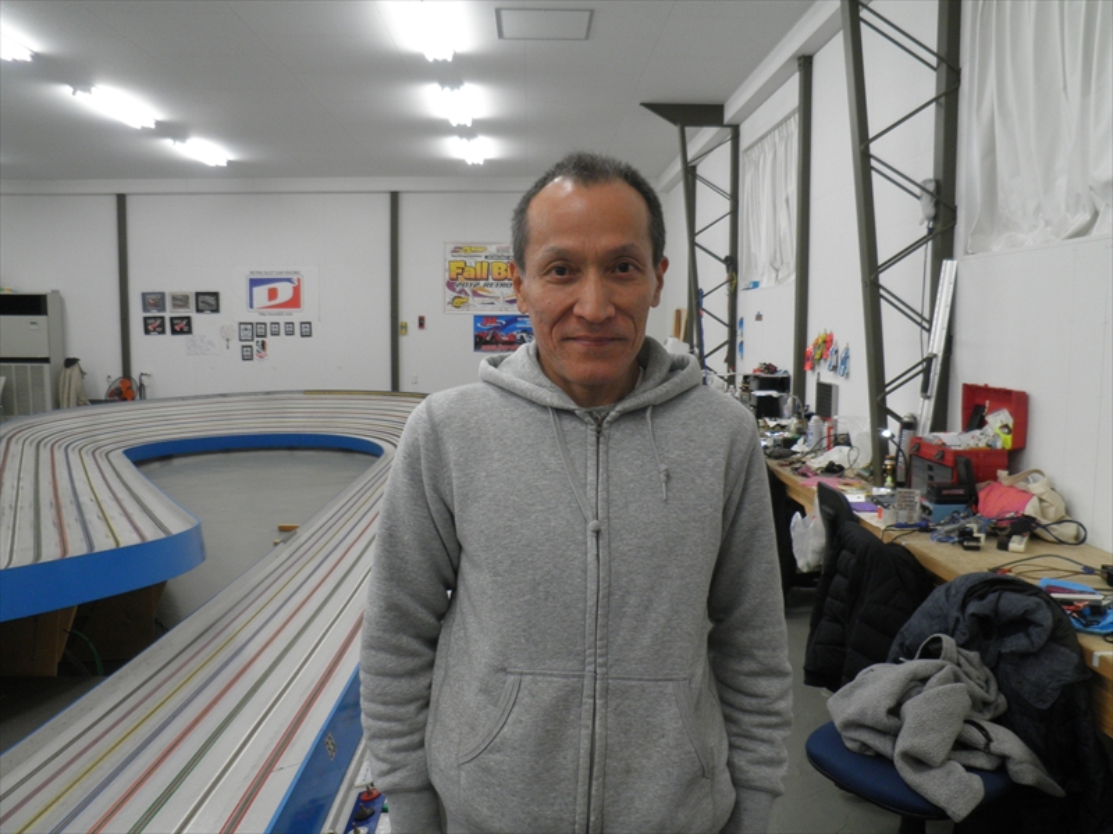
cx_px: 556
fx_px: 900
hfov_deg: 63.4
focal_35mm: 28
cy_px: 417
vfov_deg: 49.7
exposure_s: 1/30
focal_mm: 5
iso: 125
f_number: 3.2
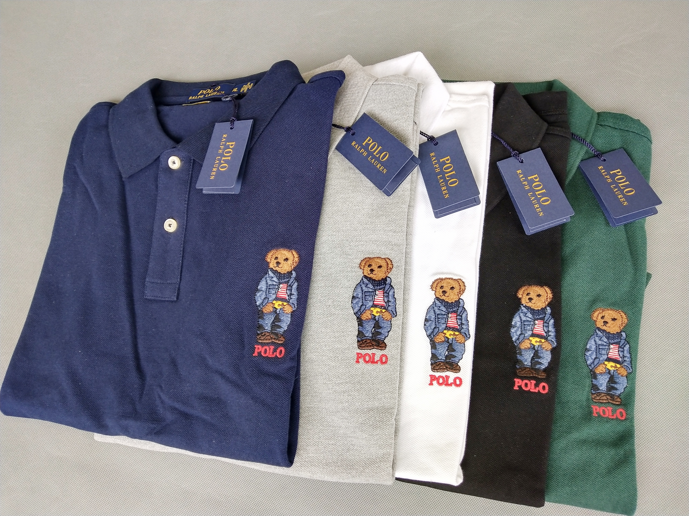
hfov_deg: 60.0
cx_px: 344
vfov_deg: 46.8
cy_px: 258
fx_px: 597
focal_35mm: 30
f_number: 1.8
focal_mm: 3.95
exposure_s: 1/100
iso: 88
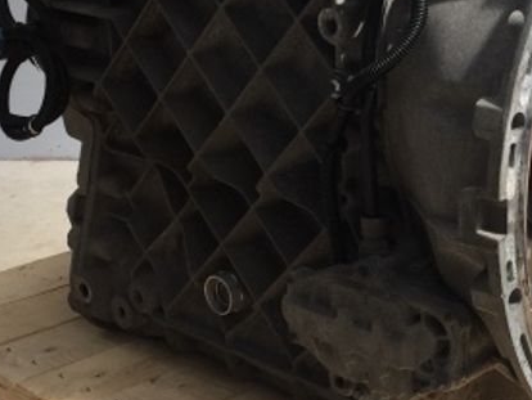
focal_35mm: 84
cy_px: 235
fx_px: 1292
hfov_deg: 23.0
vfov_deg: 17.6
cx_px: 410
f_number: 2.2
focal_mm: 4.15
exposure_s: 1/449
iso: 32
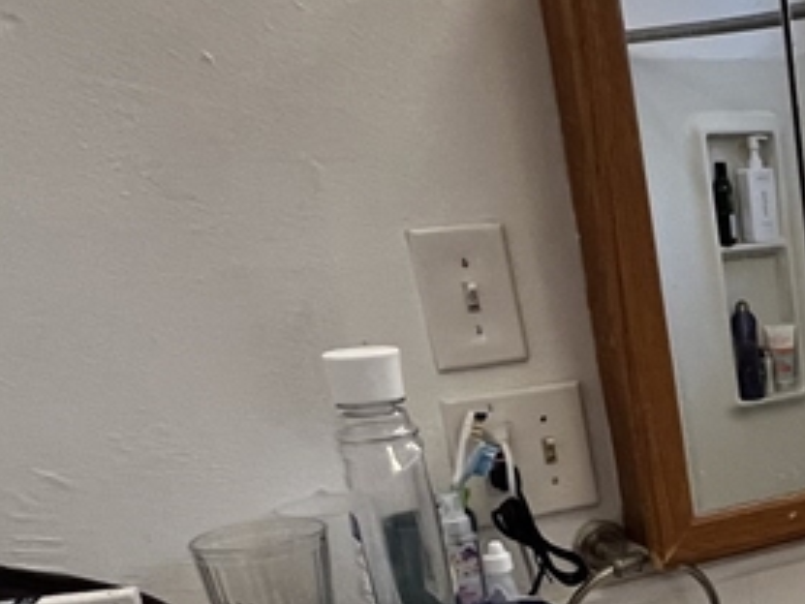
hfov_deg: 30.8
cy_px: 569
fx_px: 1117
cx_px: 1055
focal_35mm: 48
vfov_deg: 28.8
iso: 200
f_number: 1.8
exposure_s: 1/120
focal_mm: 1.57
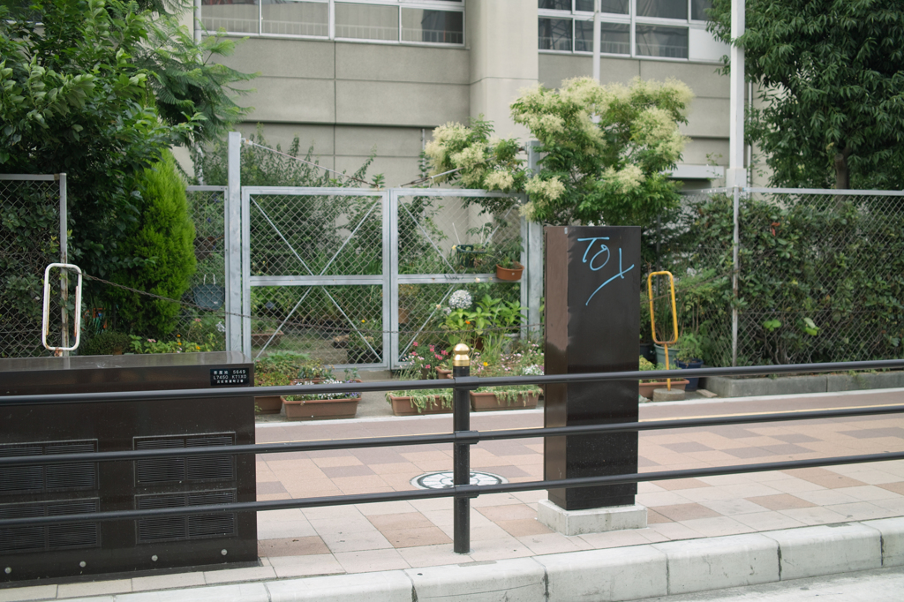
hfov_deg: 47.4
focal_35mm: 41
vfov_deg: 32.6
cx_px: 452
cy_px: 301
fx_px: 1029
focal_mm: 24.2
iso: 100
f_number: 2.8
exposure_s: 1/125
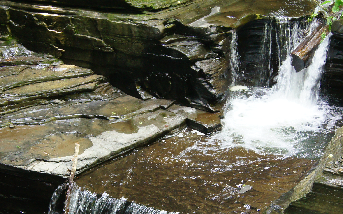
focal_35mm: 102
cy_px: 169
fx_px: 954
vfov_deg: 12.8
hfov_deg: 20.4
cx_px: 136
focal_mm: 30
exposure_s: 1/60
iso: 320
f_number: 4.5
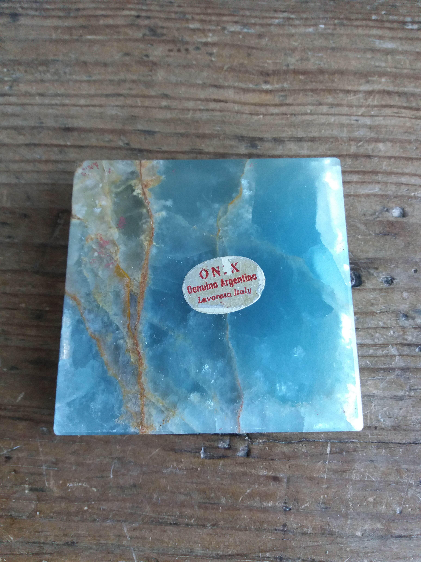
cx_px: 210
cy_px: 281
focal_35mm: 28
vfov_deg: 63.4
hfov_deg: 49.7
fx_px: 454
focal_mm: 3.7
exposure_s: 1/33
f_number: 1.9
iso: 125
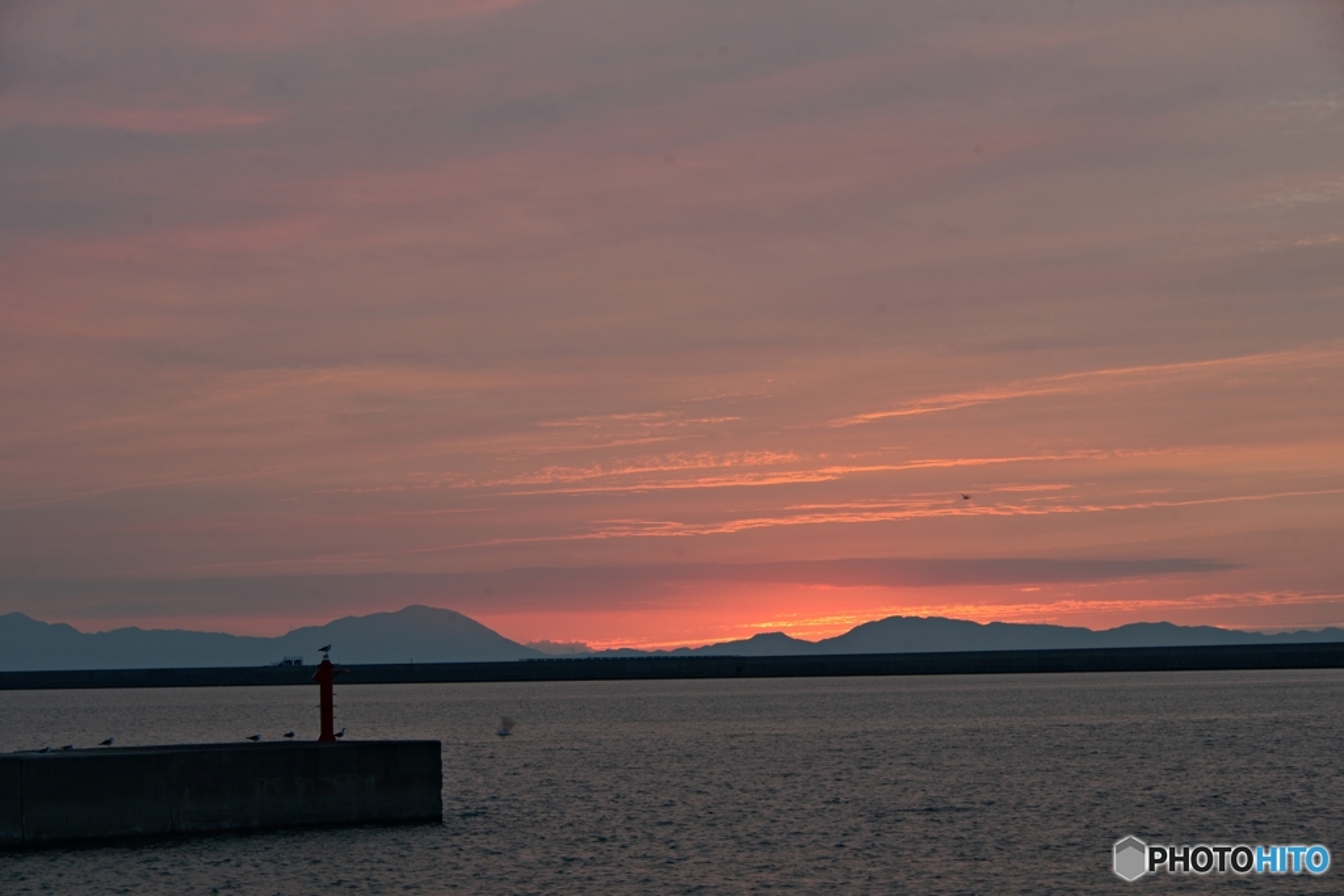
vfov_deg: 13.7
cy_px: 448
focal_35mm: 100
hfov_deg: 20.4
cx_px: 672
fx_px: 3734
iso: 100
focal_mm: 100
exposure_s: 1/15
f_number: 8
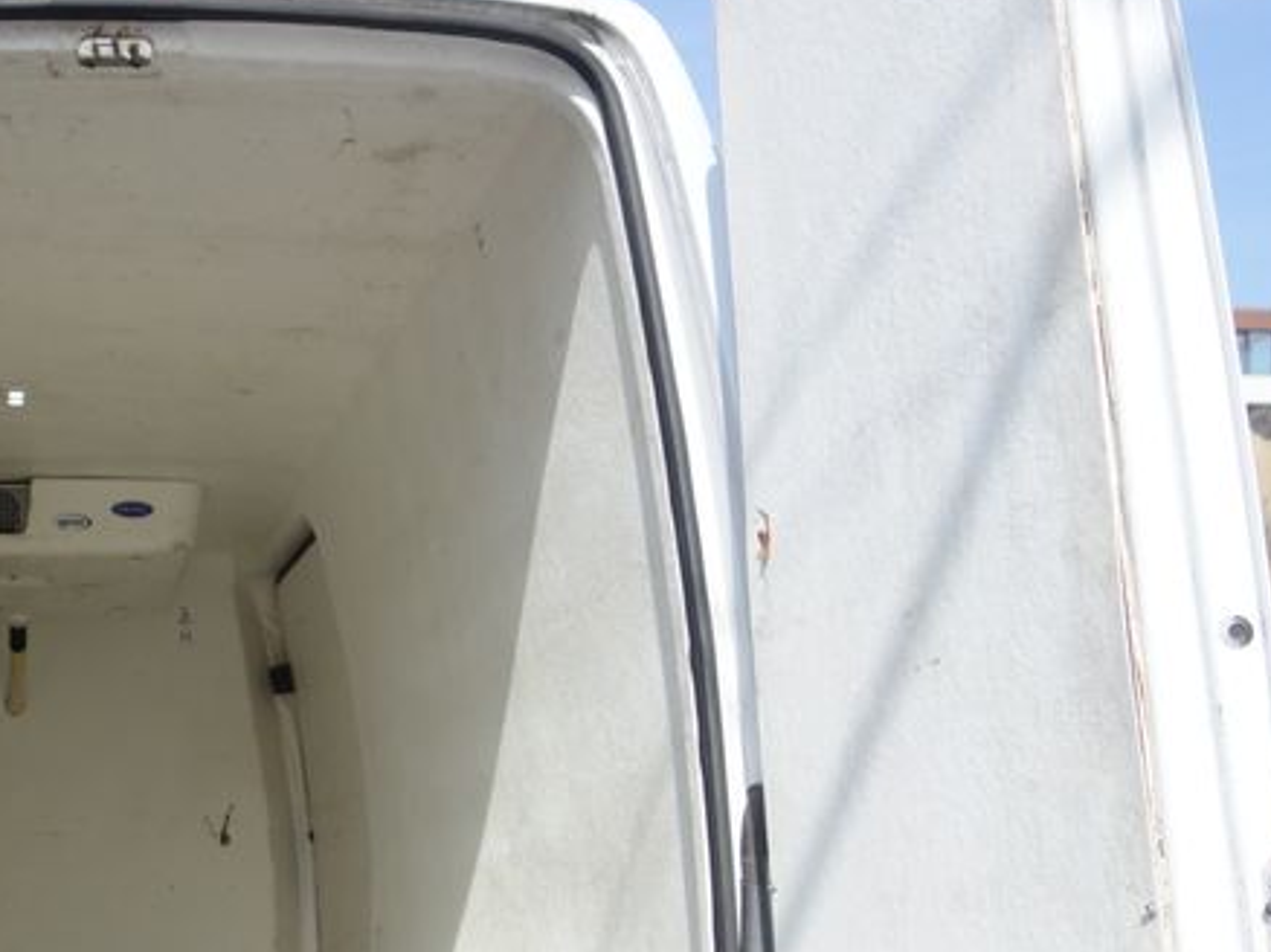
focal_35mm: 63
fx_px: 2312
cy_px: 855
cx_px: 12
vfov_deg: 22.7
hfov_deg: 28.9
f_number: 2.2
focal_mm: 10.4
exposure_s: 1/2000
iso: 125
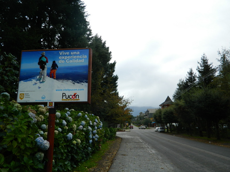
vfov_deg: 49.7
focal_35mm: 28
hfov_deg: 63.4
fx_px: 186
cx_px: 115
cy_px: 86
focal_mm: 5.1
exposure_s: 1/500
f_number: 3.2
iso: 80
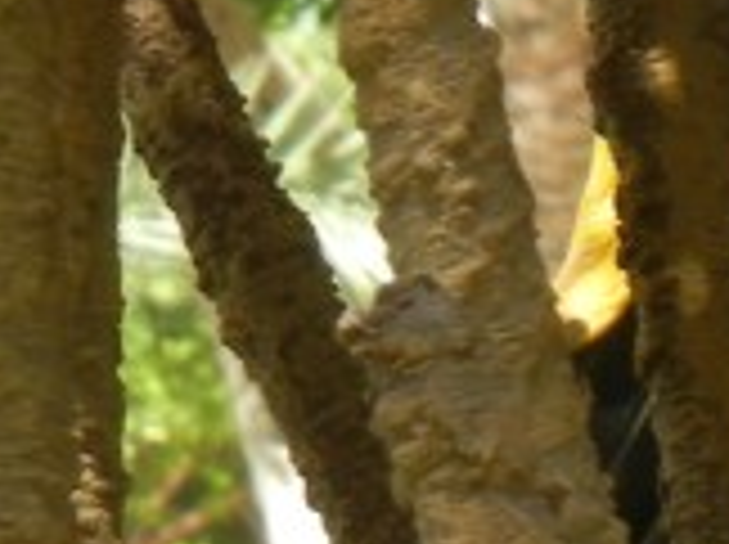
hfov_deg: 2.4
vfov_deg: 1.8
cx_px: 1220
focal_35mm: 842
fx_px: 17706
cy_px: 791
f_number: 4.6
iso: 160
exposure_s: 1/160
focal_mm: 24
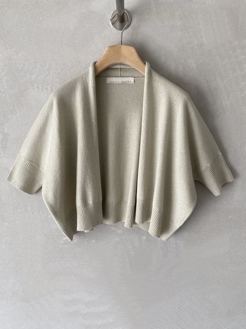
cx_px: 123
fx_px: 246
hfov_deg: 53.1
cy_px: 164
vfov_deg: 67.3
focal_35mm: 26
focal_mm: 4.25
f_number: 1.8
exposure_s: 1/121
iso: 125
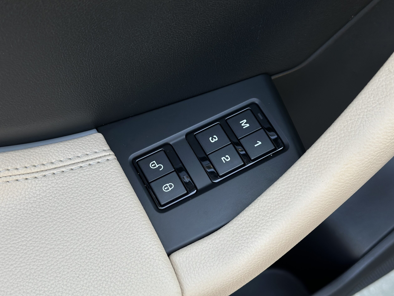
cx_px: 198
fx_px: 558
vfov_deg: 29.7
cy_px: 145
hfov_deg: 38.9
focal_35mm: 49
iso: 80
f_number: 1.78
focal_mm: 6.86
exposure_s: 1/441
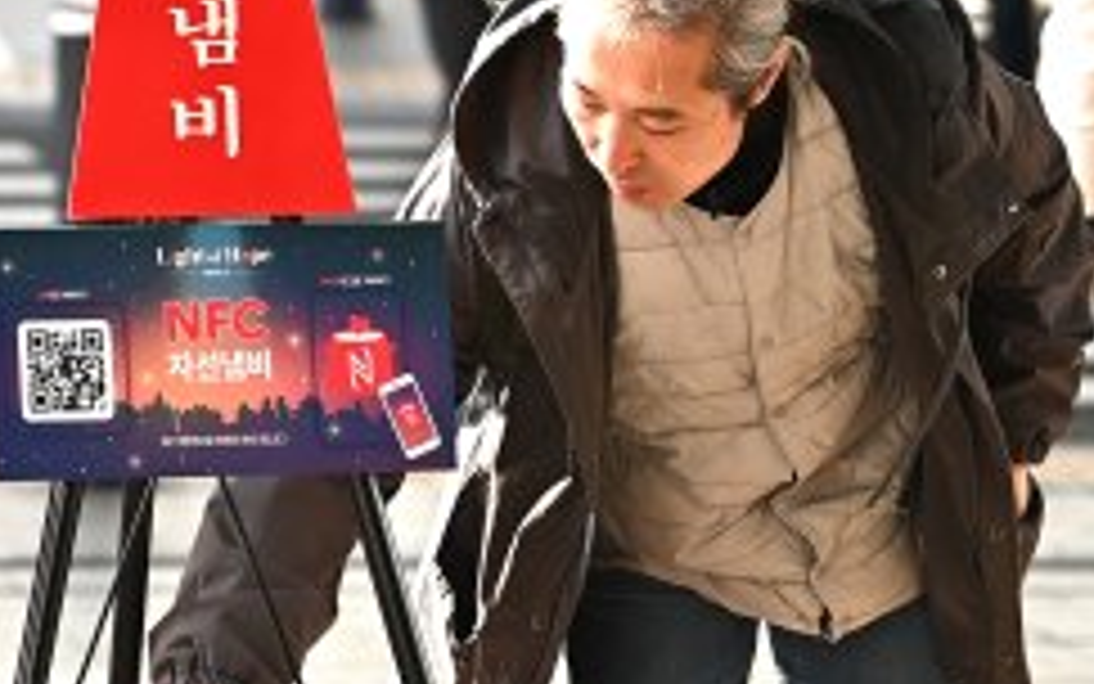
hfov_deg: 5.7
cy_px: 205
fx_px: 11004
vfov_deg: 3.6
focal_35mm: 369
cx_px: 243
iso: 1250
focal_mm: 110
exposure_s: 1/1000
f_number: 4
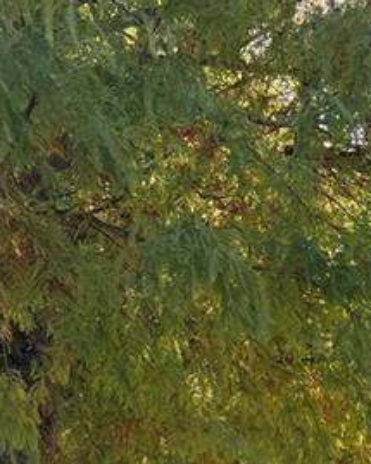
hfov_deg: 22.2
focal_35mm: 67
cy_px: 633
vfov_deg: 24.1
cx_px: 342
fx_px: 920
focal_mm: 6.76
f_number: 1.78
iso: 80
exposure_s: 1/558
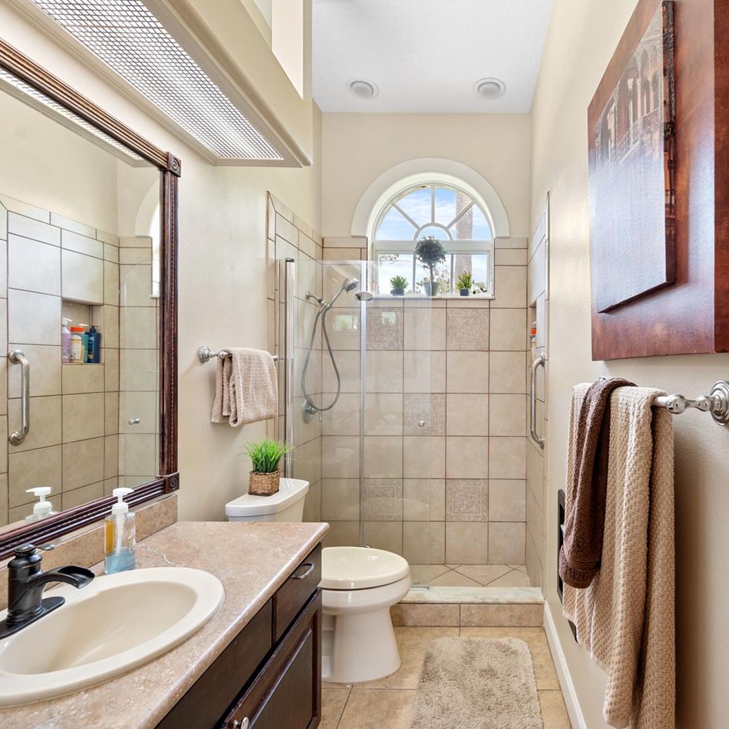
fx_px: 429
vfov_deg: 80.7
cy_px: 366
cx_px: 471
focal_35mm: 18
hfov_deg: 78.7
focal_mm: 14
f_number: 6.3
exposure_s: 1/2
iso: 250
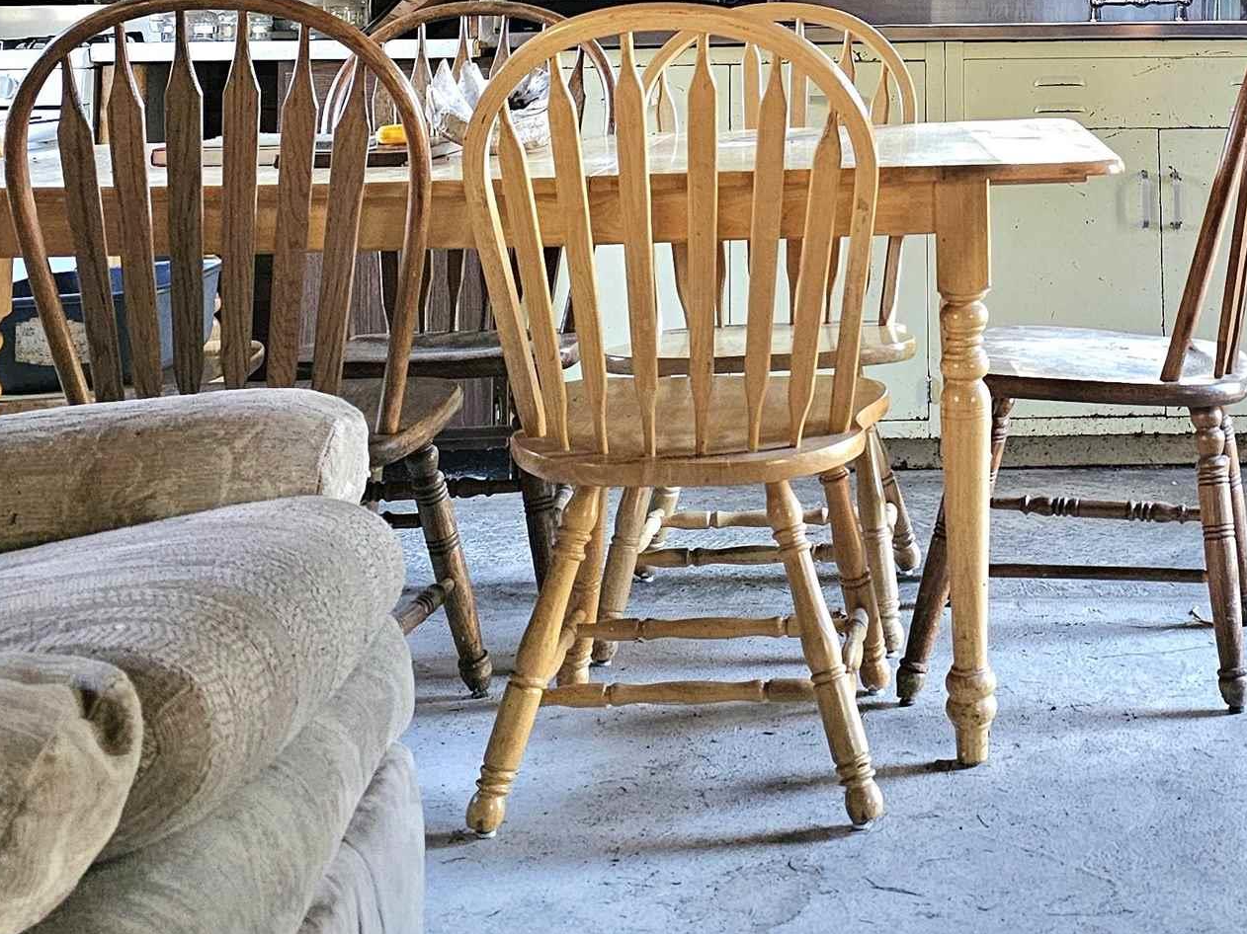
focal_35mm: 56
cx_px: 1003
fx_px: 2017
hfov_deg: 33.3
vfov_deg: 24.1
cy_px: -131
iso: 800
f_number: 1.7
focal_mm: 6.3
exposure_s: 1/120
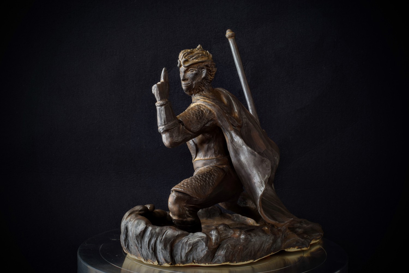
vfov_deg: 18.2
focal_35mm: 75
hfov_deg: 27.0
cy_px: 136
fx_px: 852
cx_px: 204
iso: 100
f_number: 16
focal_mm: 50
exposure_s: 1/2
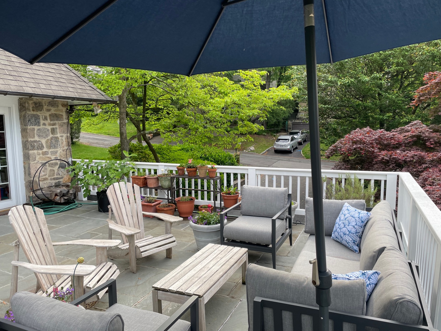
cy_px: 166
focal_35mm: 26
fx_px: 331
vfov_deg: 53.0
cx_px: 220
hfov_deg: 67.3
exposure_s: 1/388
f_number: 1.6
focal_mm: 4.2
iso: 32
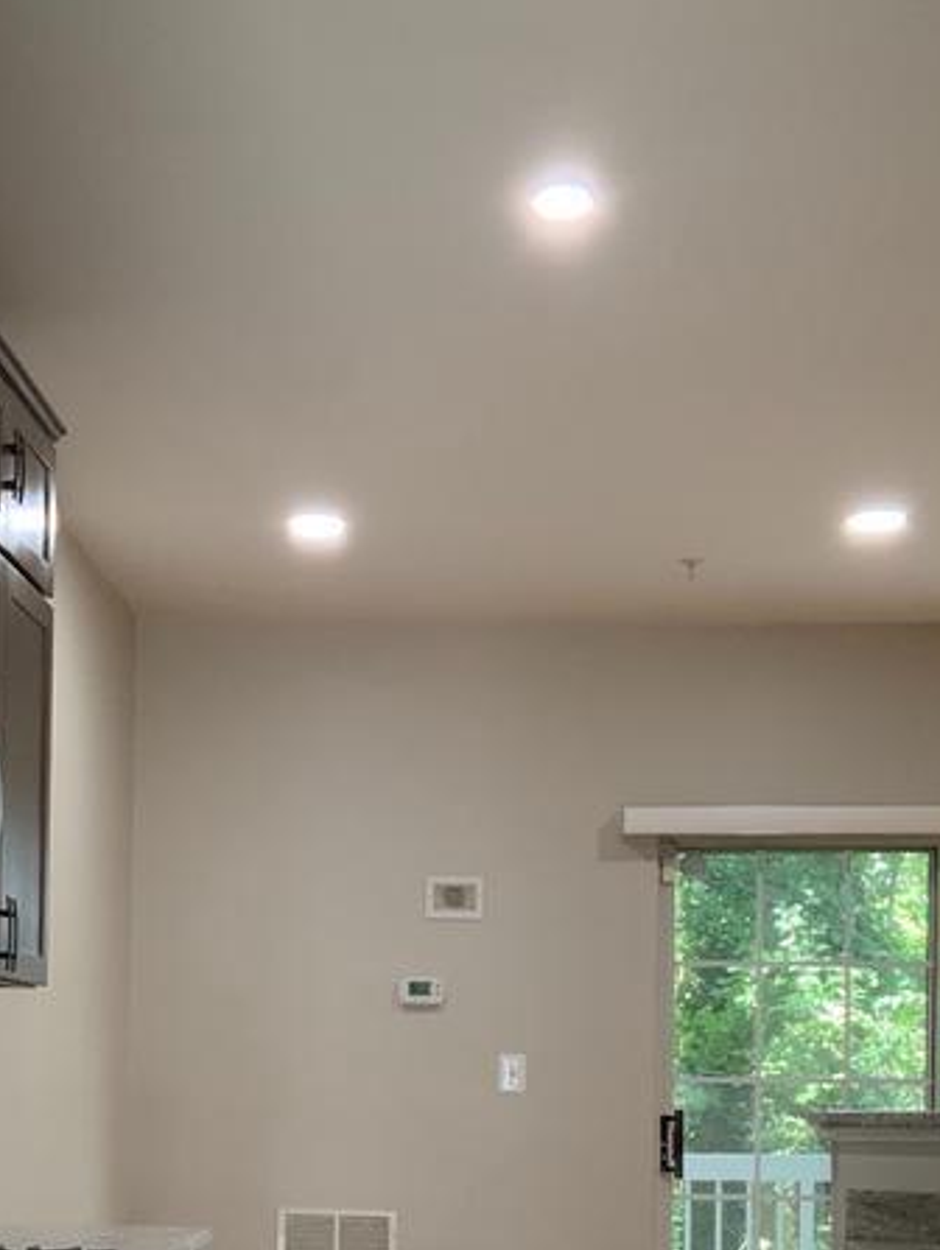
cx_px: 361
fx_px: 2531
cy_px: 1107
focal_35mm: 70
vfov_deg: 26.9
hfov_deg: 21.0
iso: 80
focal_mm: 3
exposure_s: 1/60
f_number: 1.8
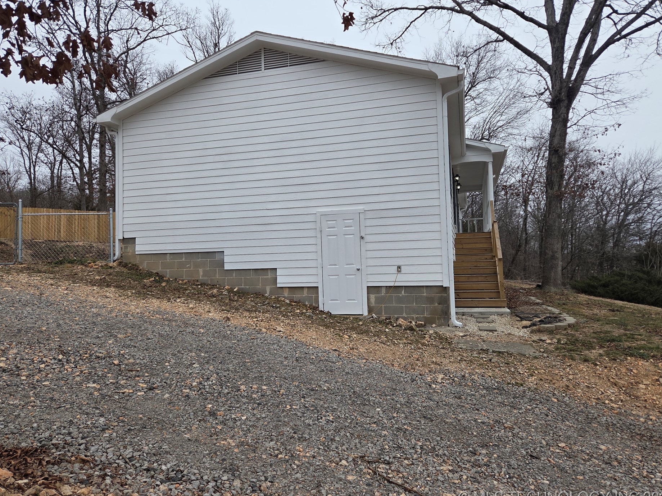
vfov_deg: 56.8
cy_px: 254
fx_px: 459
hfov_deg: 71.6
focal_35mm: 24
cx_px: 334
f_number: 1.8
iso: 80
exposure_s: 1/2346
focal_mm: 5.4
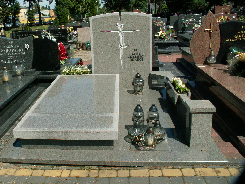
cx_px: 122
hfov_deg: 51.4
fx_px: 255
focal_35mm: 36
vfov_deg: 39.7
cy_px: 92
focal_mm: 6.04
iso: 50
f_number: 7.1
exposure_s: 1/250
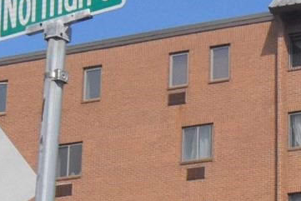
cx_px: 442
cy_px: 284
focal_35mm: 119
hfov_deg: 15.9
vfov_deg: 11.2
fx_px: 995
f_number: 13
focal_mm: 14
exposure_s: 1/2000
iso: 2500
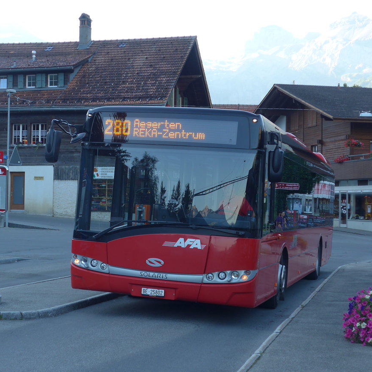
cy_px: 186
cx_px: 138
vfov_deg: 25.7
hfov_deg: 25.6
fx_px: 815
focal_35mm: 67
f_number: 3.4
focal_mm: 11.3
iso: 80
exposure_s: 1/100
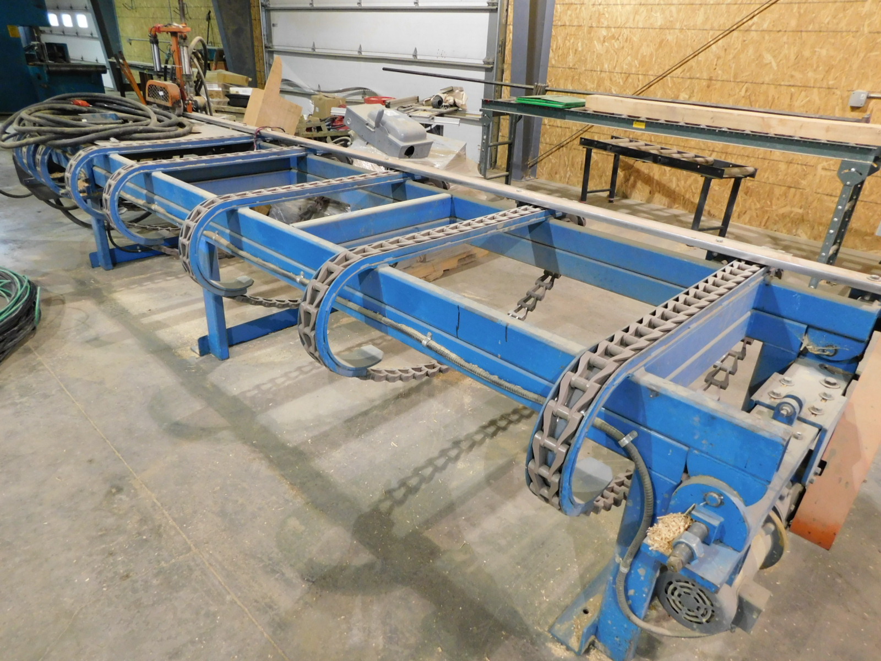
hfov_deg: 73.9
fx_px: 585
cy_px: 330
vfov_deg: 58.9
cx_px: 440
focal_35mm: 23
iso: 400
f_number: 3
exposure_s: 1/15
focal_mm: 4
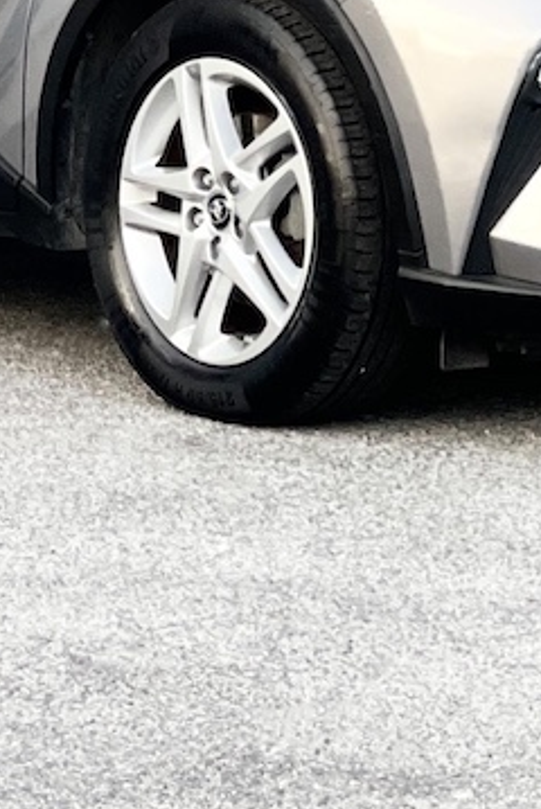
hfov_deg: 6.0
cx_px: 281
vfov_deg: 8.9
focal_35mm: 231
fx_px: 5197
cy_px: 53
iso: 160
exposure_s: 1/121
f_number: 2.2
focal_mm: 7.5
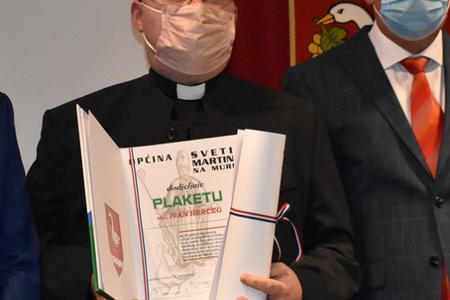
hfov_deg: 20.7
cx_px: 168
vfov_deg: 13.9
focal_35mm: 98
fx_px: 1227
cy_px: 179
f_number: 4.2
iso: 2500
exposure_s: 1/100
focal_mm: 29
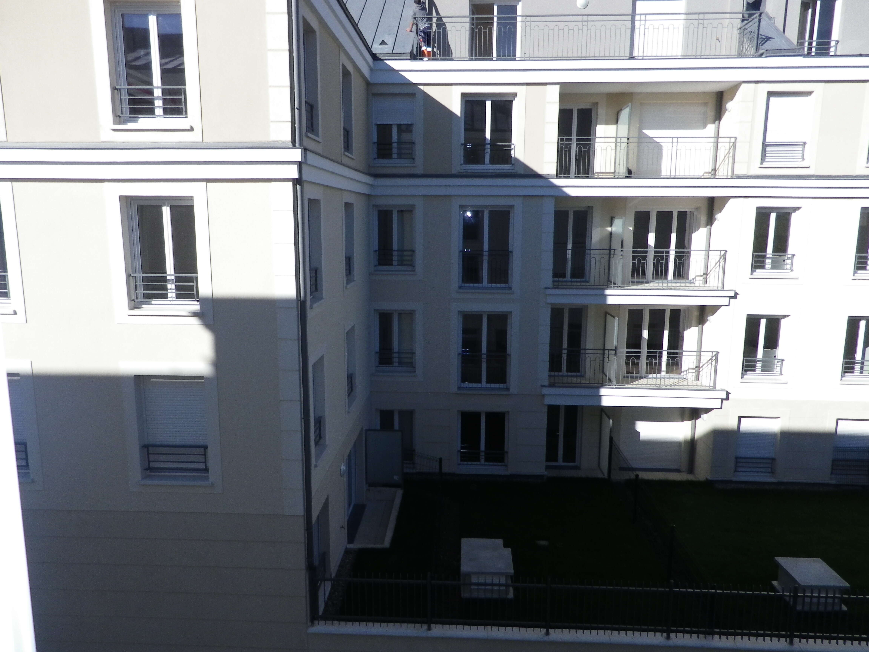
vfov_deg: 54.9
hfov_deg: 69.4
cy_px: 326
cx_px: 434
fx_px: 628
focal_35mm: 25
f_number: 3.5
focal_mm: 4.5
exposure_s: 1/1000
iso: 100
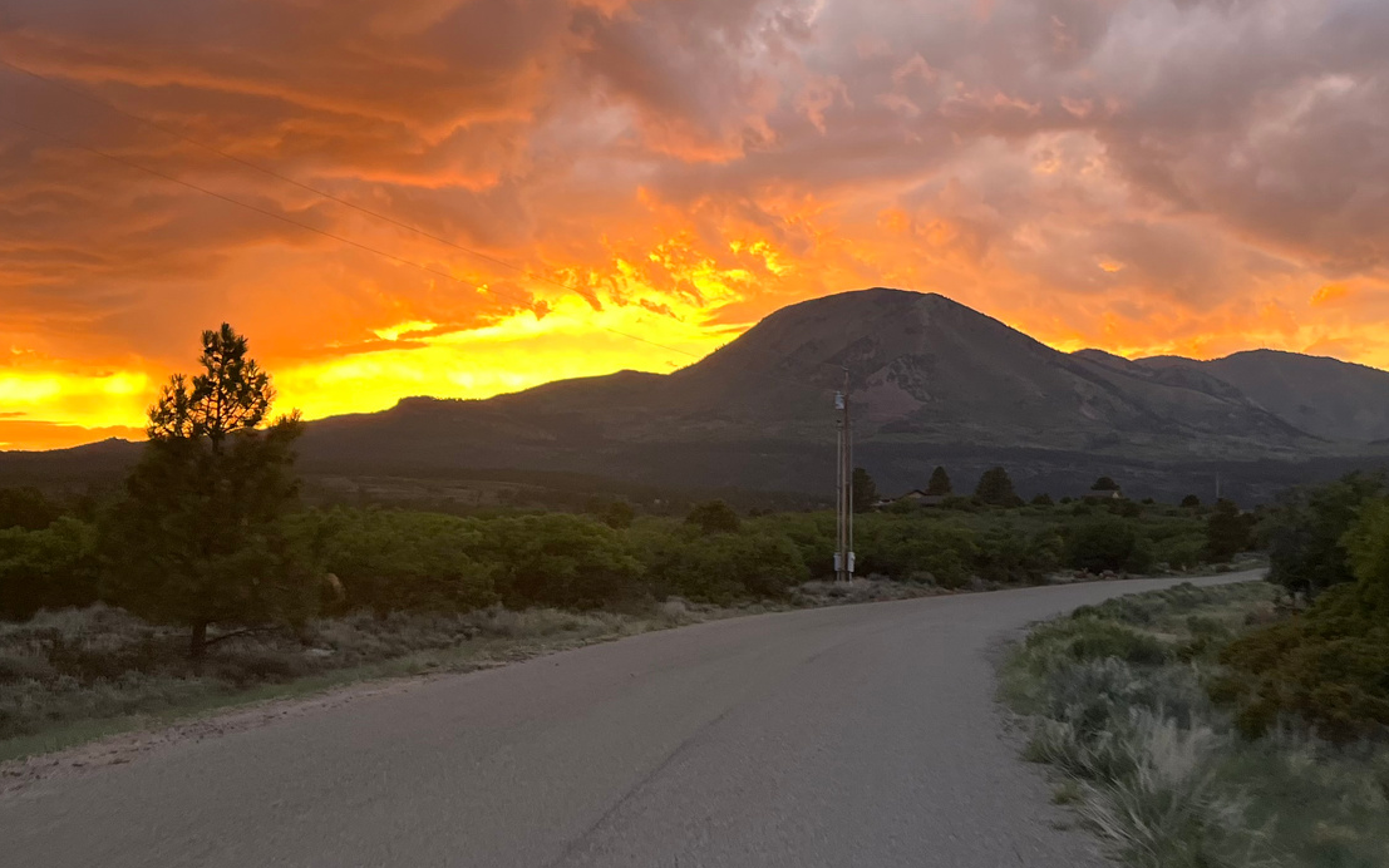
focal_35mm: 51
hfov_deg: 39.5
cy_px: 202
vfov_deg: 25.0
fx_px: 1931
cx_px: 780
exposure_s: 1/121
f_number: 1.6
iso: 80
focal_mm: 5.1
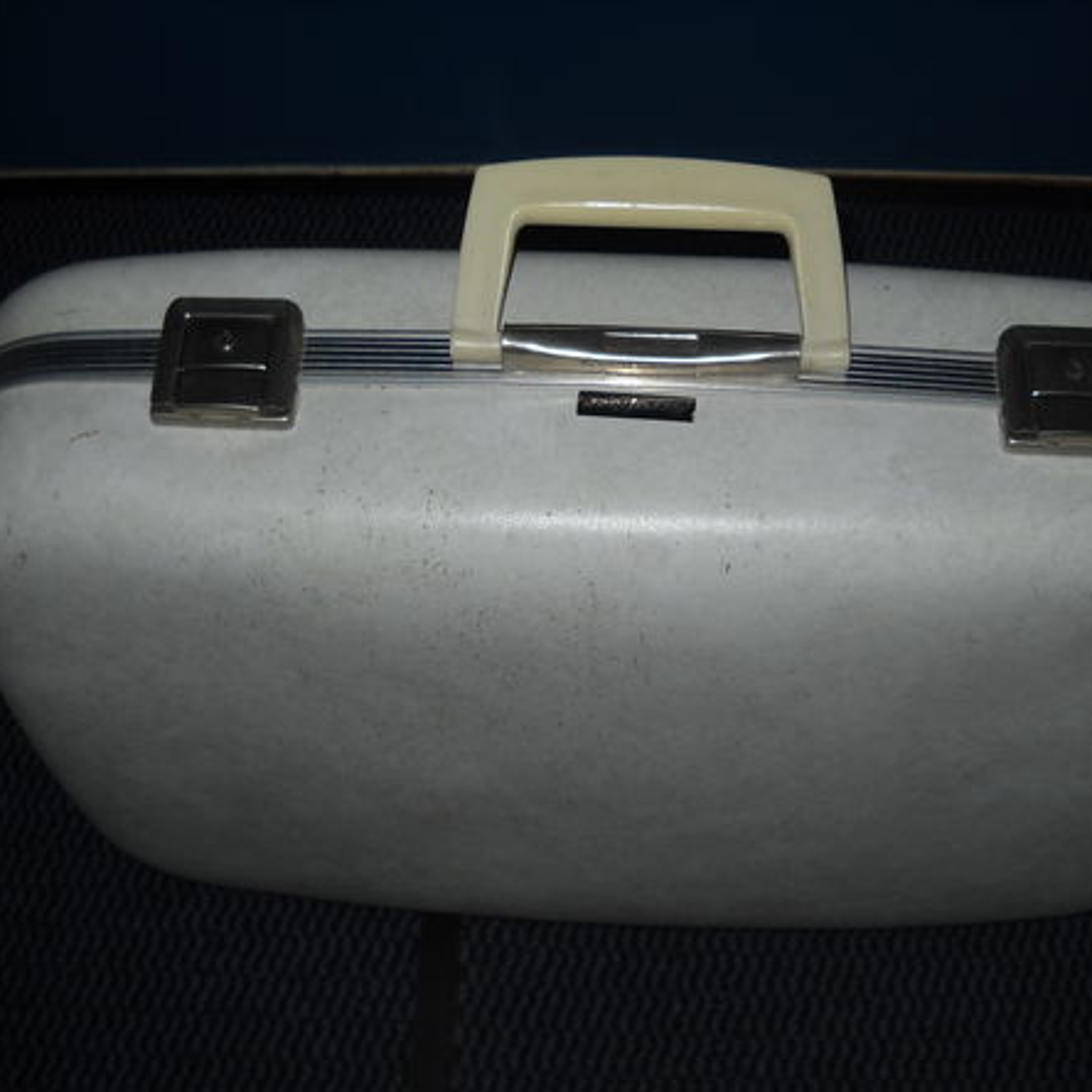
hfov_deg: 34.6
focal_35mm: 49
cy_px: 551
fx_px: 1749
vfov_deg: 34.7
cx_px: 607
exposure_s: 1/30
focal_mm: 6.72
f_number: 3.1
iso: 64
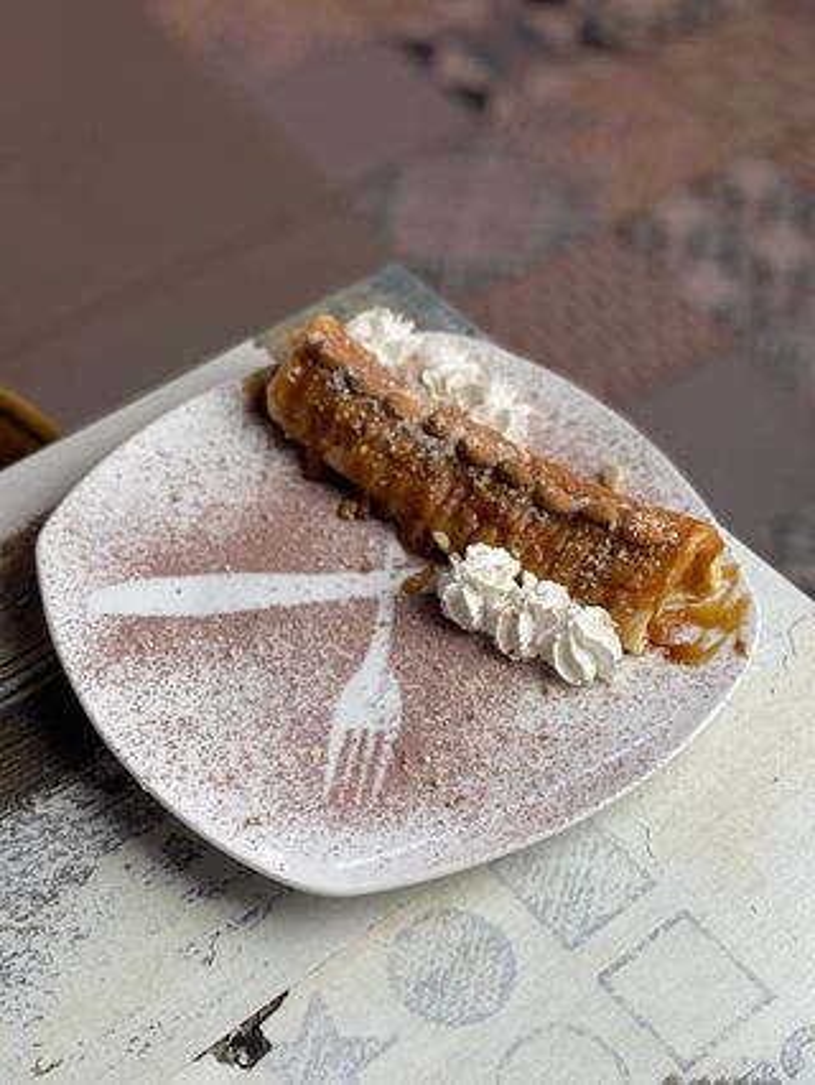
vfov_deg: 30.2
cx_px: 408
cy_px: 542
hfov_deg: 23.0
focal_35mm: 64
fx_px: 2007
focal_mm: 7.5
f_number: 2.2
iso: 50
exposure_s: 1/121
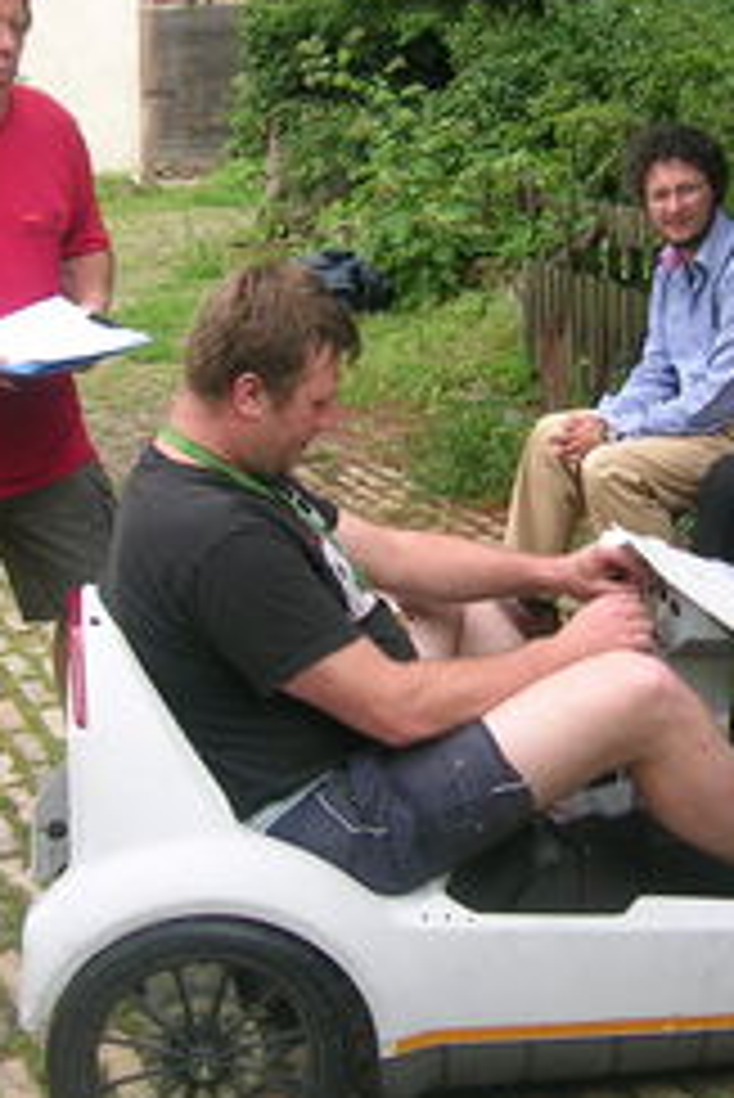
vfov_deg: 31.9
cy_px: 500
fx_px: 1924
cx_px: 518
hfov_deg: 21.5
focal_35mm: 63
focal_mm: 5.7
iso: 50
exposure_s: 1/181
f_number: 2.8
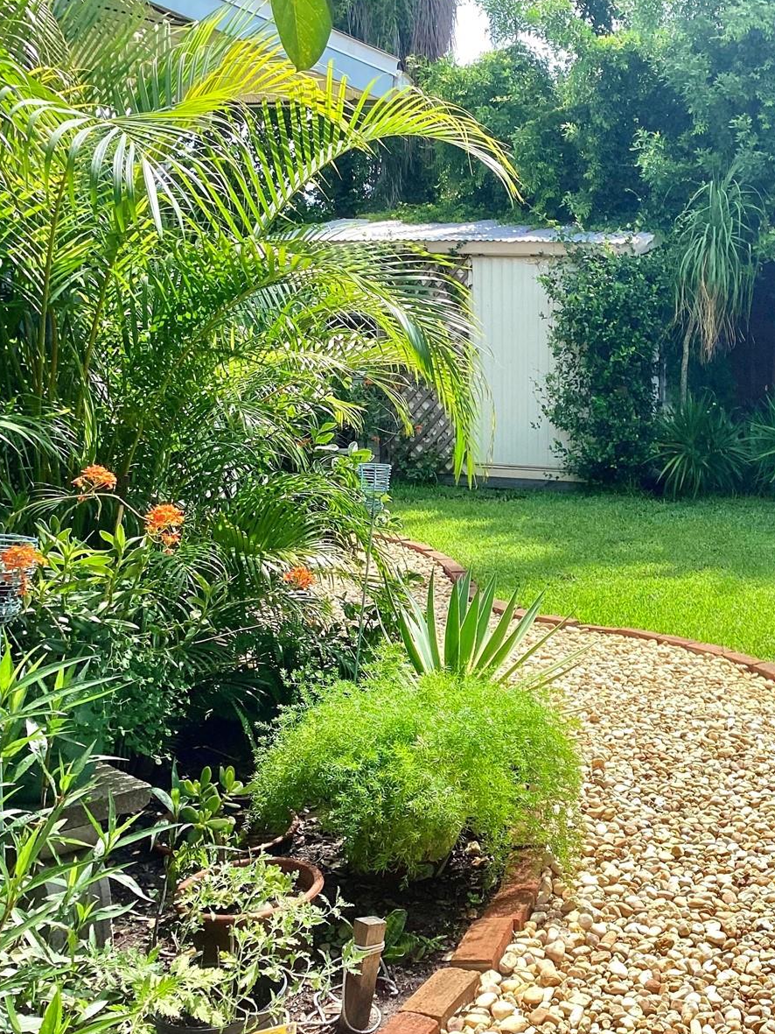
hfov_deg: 32.7
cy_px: 517
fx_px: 1254
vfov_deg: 44.8
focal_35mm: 42
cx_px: 689
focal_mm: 3.3
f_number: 2.4
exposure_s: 1/582
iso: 25
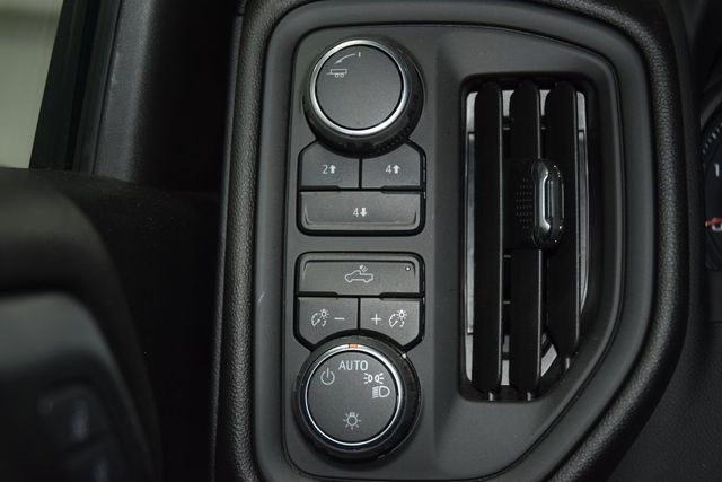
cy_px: 241
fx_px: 1053
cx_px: 361
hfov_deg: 37.8
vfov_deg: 25.8
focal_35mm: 52
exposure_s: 1/50
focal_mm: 35
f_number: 4.2
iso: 560
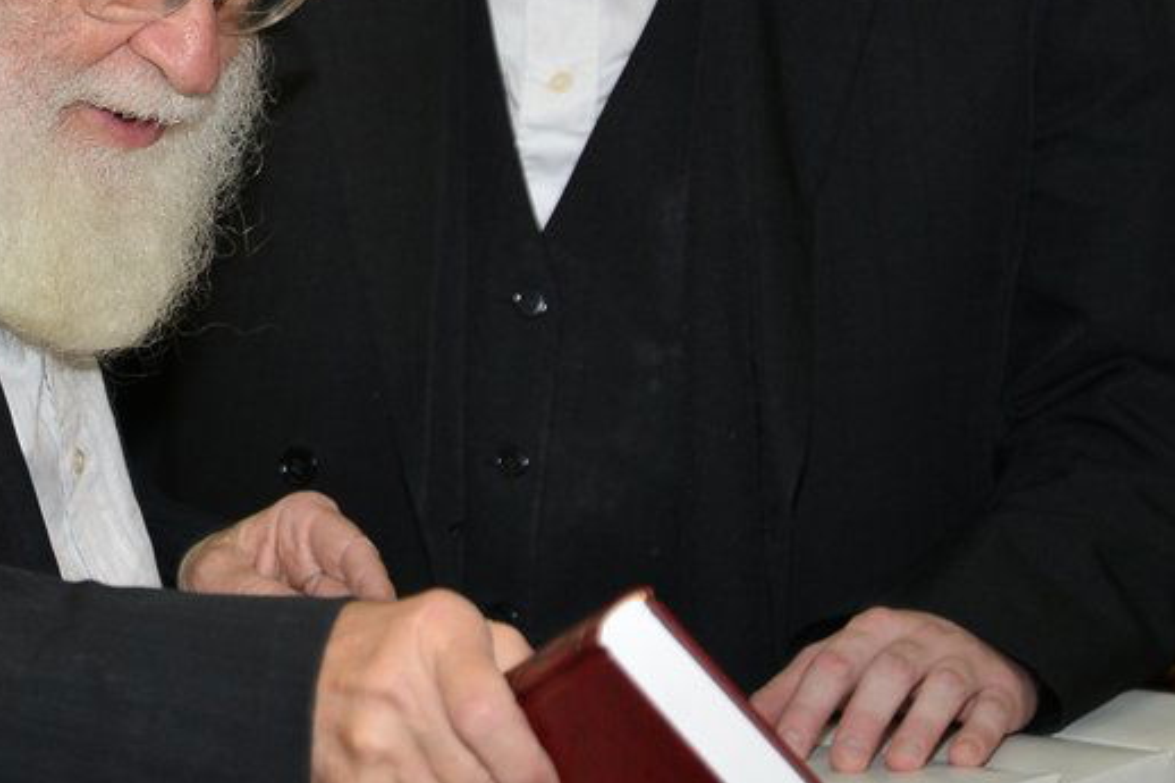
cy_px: 57
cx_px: 75
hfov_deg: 13.3
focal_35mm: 153
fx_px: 4992
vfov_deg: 8.9
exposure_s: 1/125
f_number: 4.5
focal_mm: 66
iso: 640
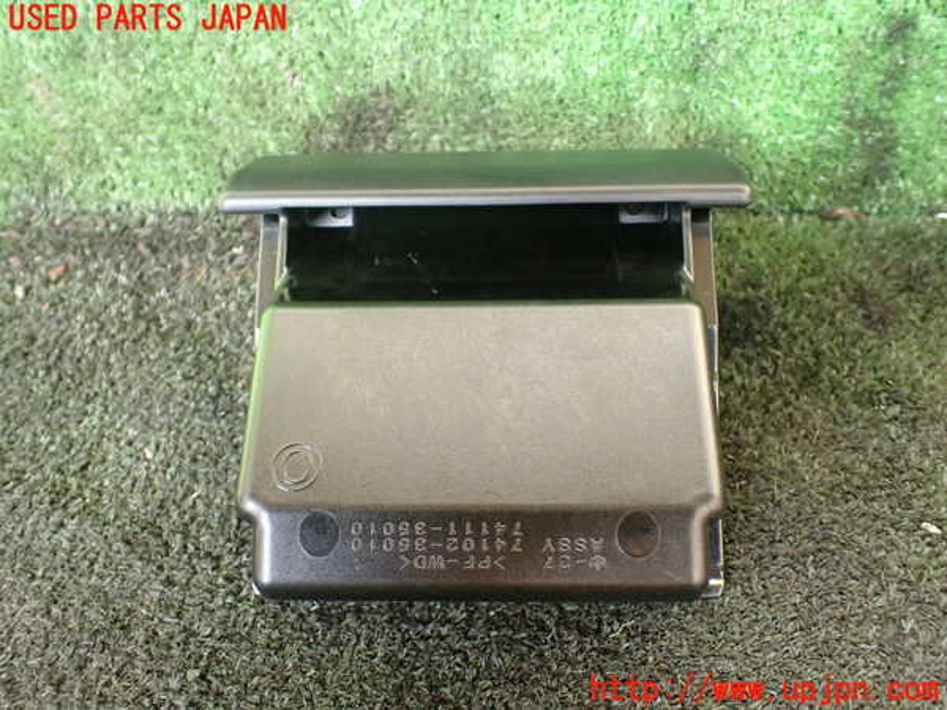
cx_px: 474
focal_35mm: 30
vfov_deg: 46.8
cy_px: 355
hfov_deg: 60.0
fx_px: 821
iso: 400
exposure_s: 1/125
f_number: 2.3
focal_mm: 5.4
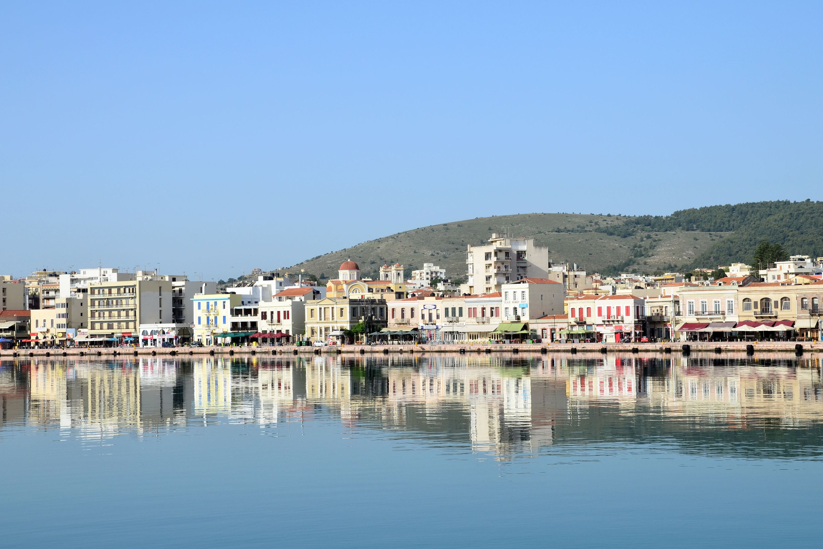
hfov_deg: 29.4
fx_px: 1566
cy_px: 275
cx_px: 418
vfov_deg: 19.9
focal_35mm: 69
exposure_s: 1/400
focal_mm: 45
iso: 250
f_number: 10
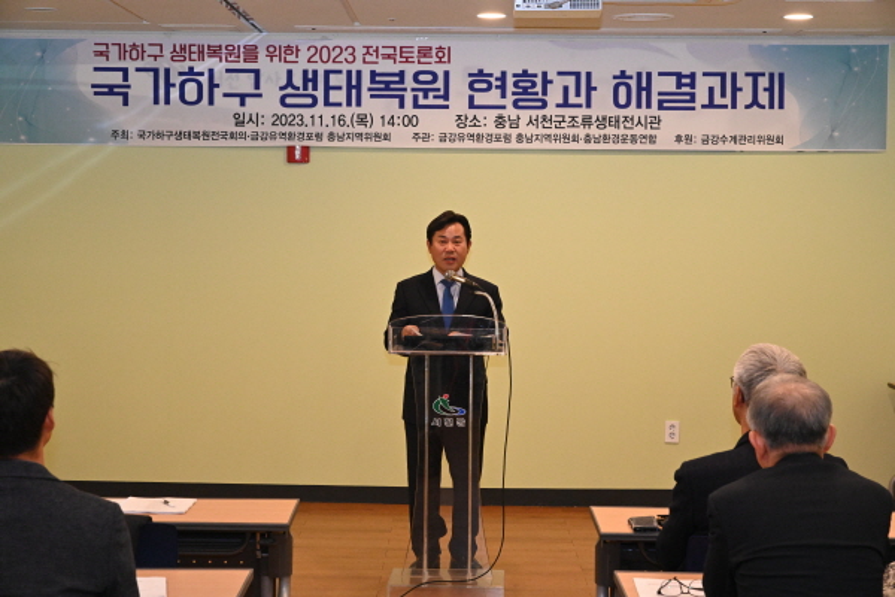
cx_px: 448
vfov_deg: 17.5
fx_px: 1939
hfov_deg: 26.0
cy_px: 298
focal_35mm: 78
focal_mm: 78
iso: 6400
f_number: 9
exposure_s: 1/200
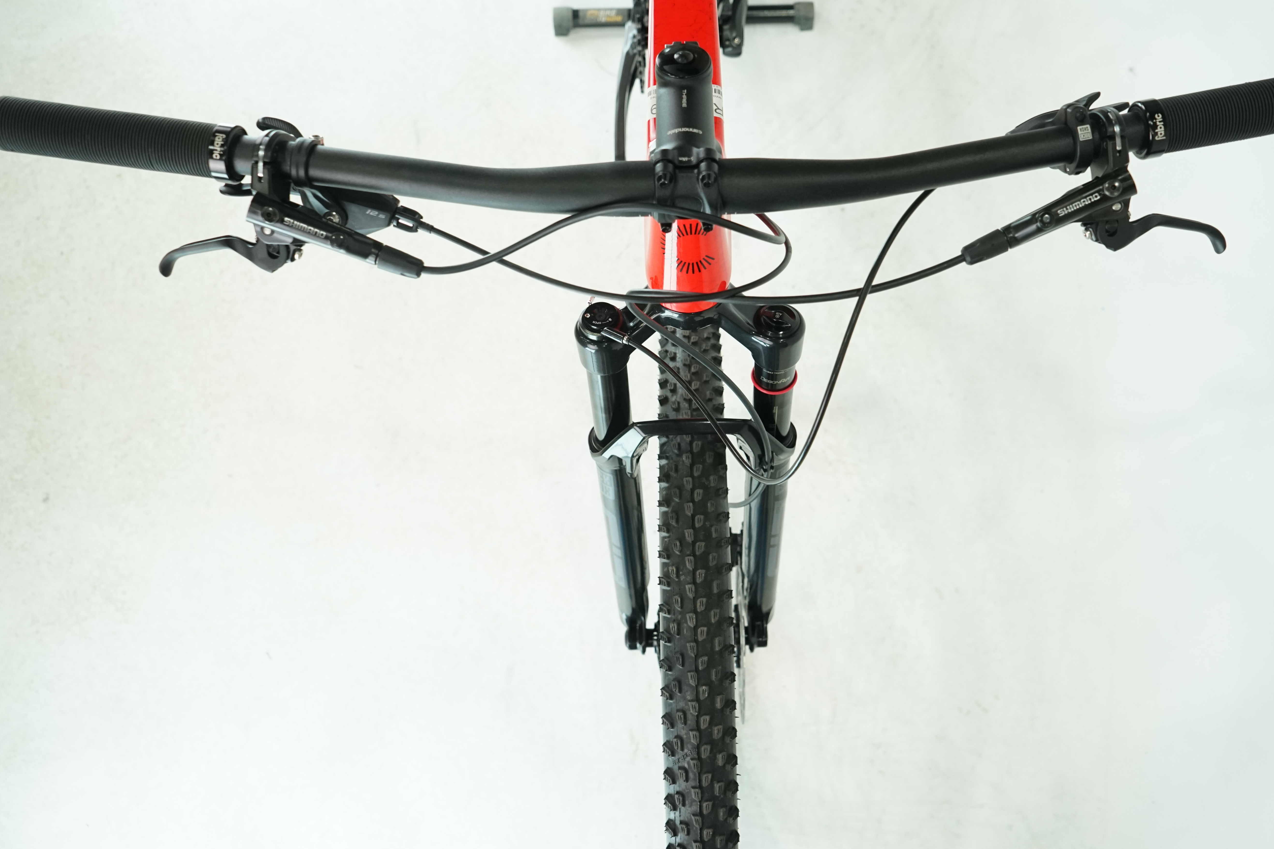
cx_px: 688
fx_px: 1132
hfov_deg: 58.6
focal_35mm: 32
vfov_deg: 41.1
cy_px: 398
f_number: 5.6
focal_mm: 28
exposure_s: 1/200
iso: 1600
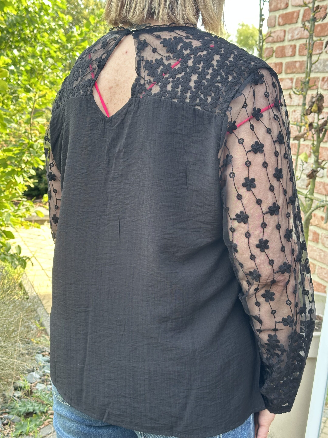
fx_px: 606
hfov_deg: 30.3
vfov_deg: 39.7
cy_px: 219
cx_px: 164
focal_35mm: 48
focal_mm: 6.86
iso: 64
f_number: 1.78
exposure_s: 1/171
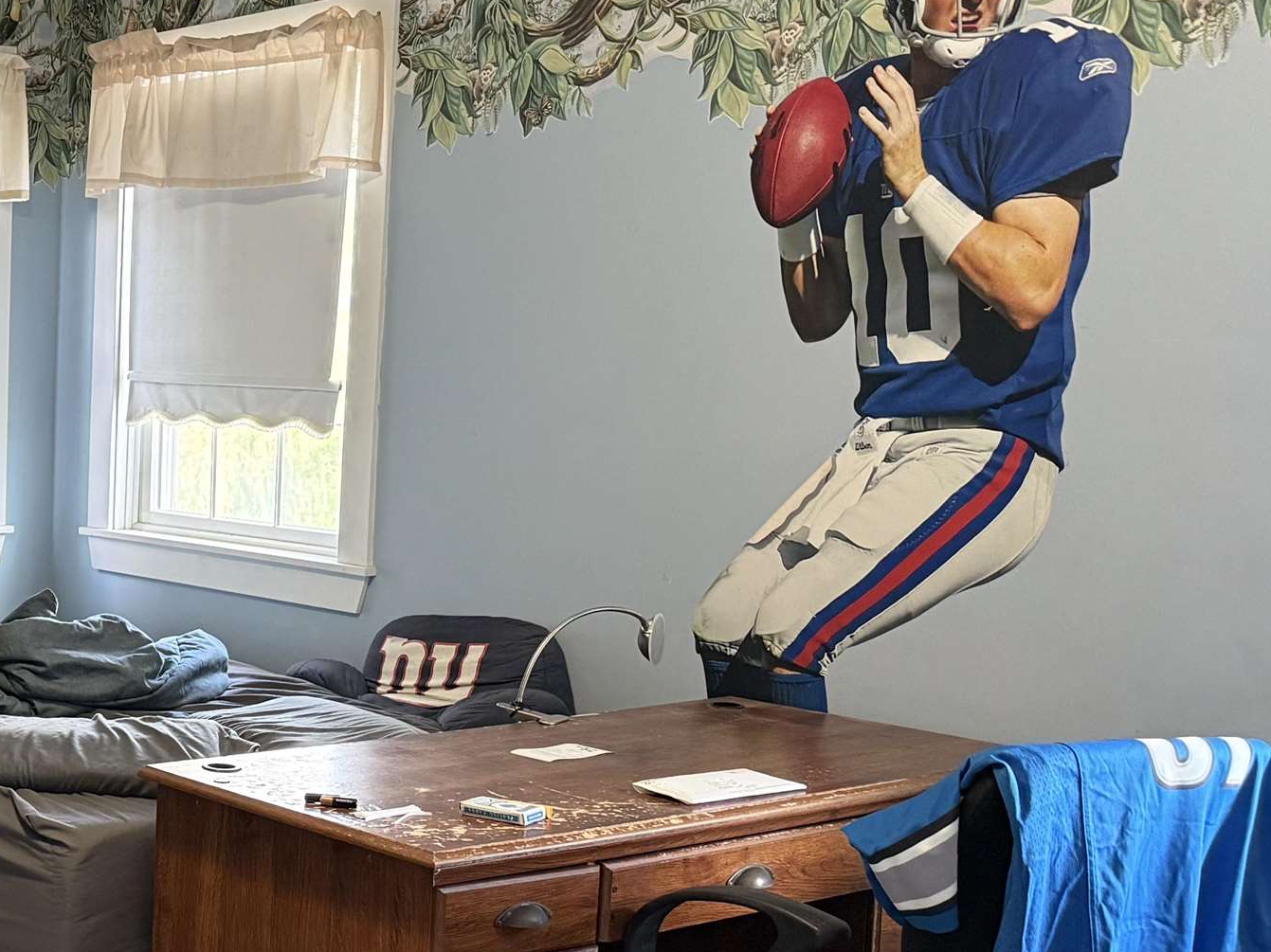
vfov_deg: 26.5
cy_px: 585
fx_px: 2019
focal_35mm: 55
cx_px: -162
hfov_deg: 30.8
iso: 400
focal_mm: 6.76
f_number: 1.78
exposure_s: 1/60
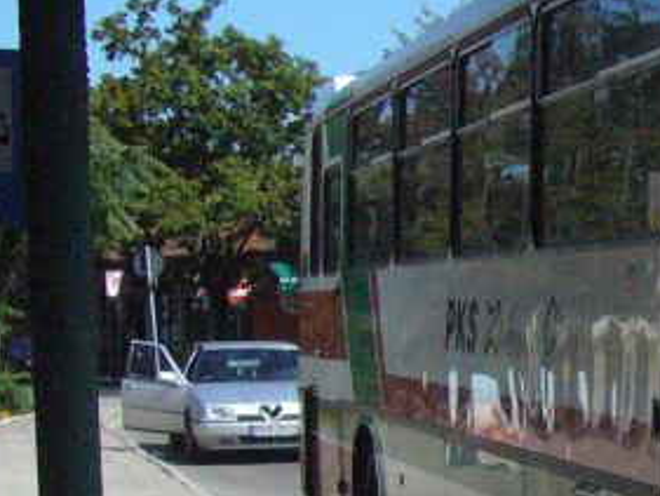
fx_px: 2136
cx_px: 956
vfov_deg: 13.1
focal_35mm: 112
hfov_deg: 16.2
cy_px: 469
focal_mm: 5.8
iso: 400
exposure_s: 1/2000
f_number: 5.6
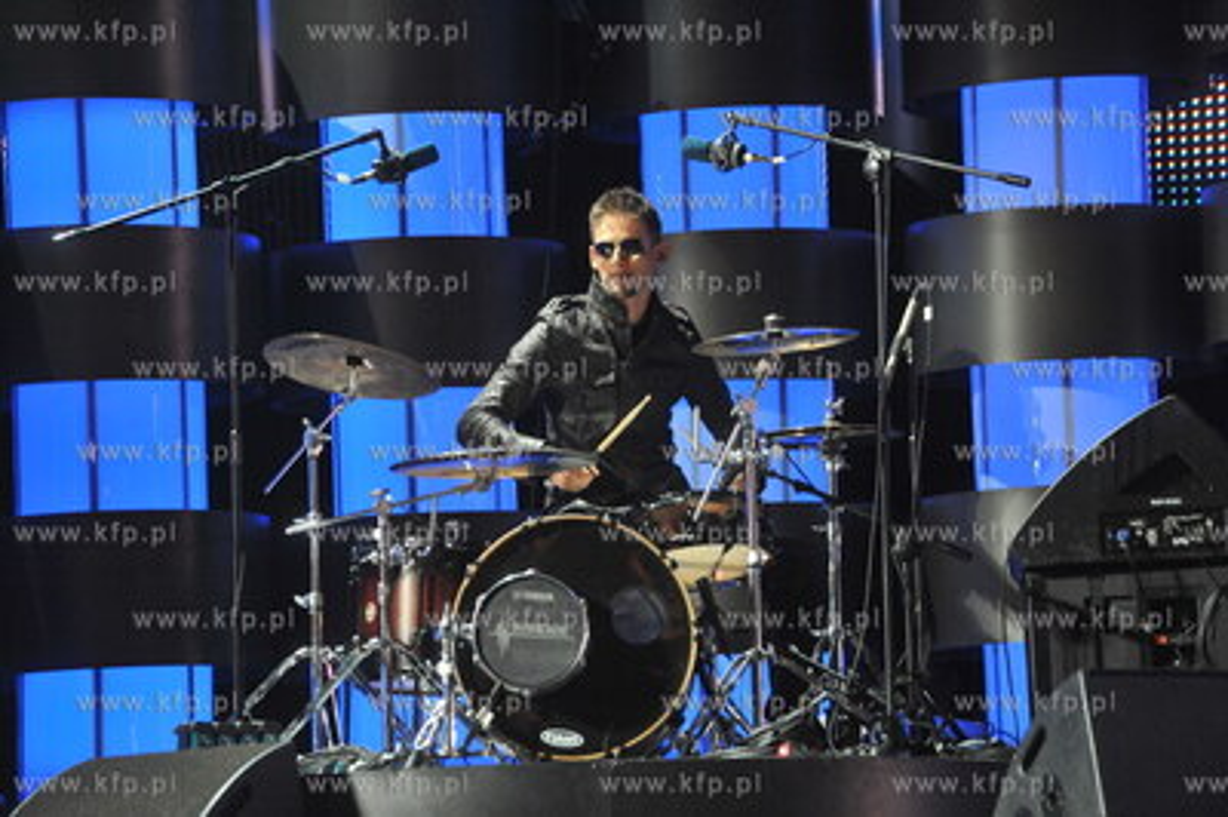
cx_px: 614
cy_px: 408
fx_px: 6816
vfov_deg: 6.9
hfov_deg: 10.3
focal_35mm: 200
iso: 3200
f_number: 5.6
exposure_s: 1/125
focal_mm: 200
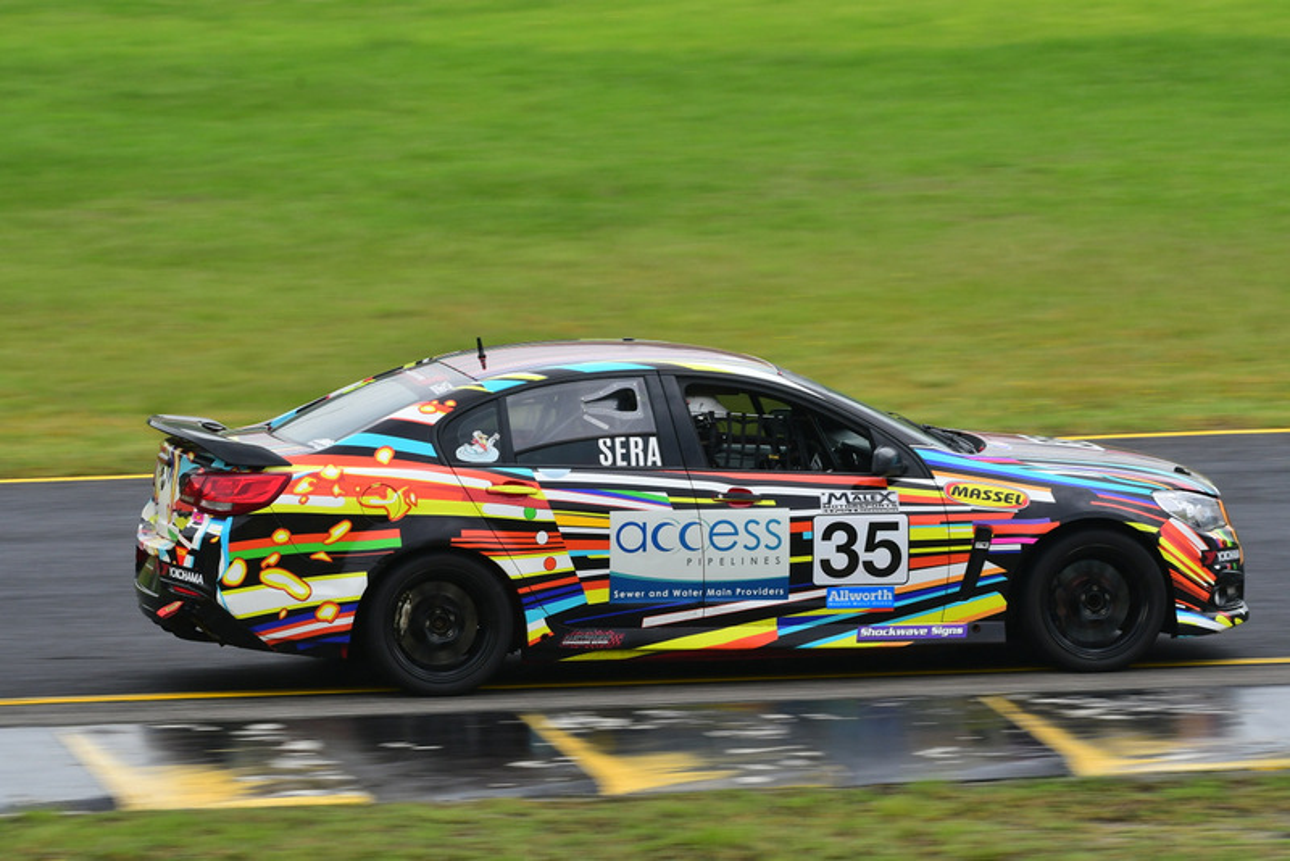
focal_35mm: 300
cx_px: 645
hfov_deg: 6.9
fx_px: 10753
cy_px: 430
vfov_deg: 4.6
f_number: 11
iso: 400
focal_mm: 200
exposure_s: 1/250
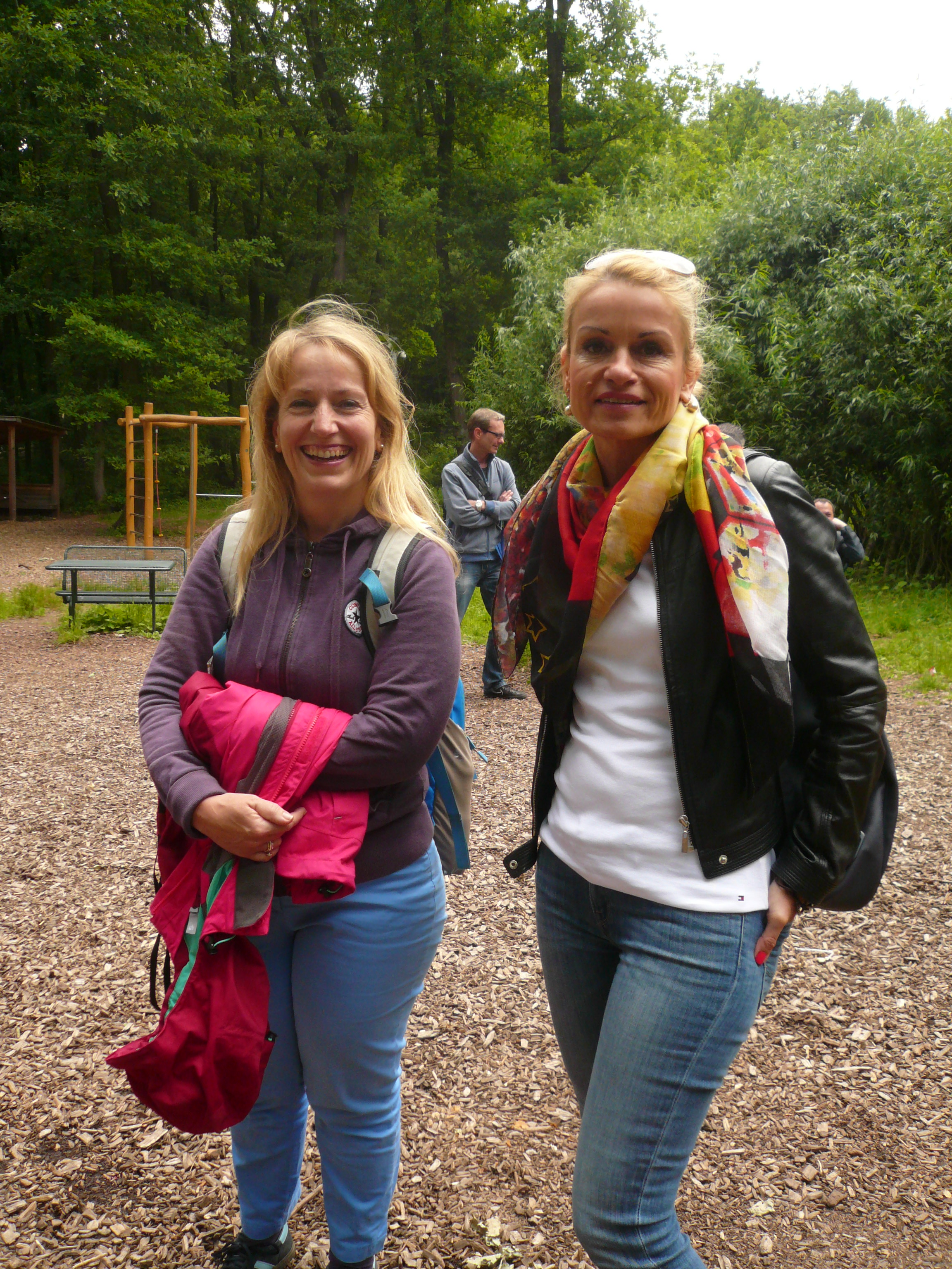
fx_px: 1100
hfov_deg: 46.8
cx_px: 476
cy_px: 634
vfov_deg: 60.0
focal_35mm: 30
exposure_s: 1/320
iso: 100
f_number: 2.9
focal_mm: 4.9
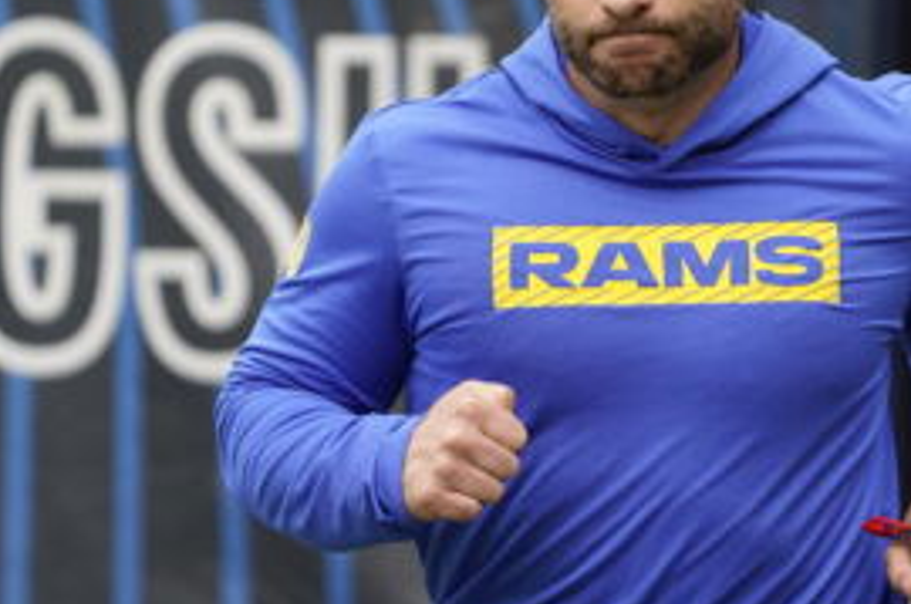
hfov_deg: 5.9
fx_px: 8866
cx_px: 579
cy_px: 208
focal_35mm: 351
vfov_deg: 3.9
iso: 2500
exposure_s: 1/3200
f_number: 5.6
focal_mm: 200
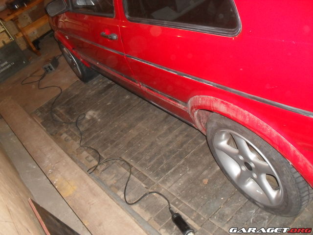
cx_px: 156
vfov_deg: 40.7
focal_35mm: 35
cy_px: 118
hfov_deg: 52.6
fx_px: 316
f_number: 3.2
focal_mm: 6.3
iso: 400
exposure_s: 1/45
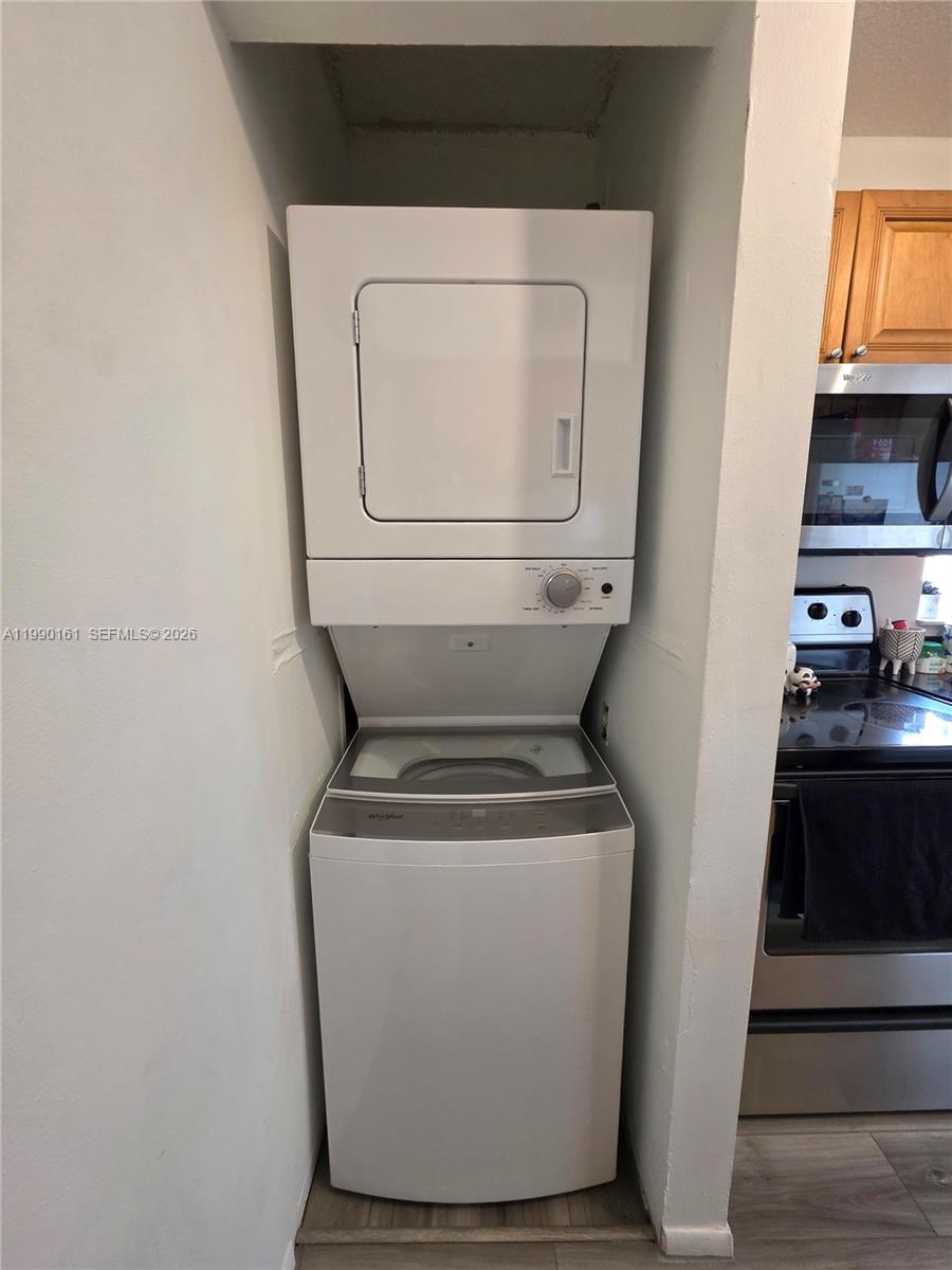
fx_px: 477
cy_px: 635
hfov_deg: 89.9
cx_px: 476
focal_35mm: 13
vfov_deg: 106.2
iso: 320
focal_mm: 2.2
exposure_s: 1/60.2
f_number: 1.9
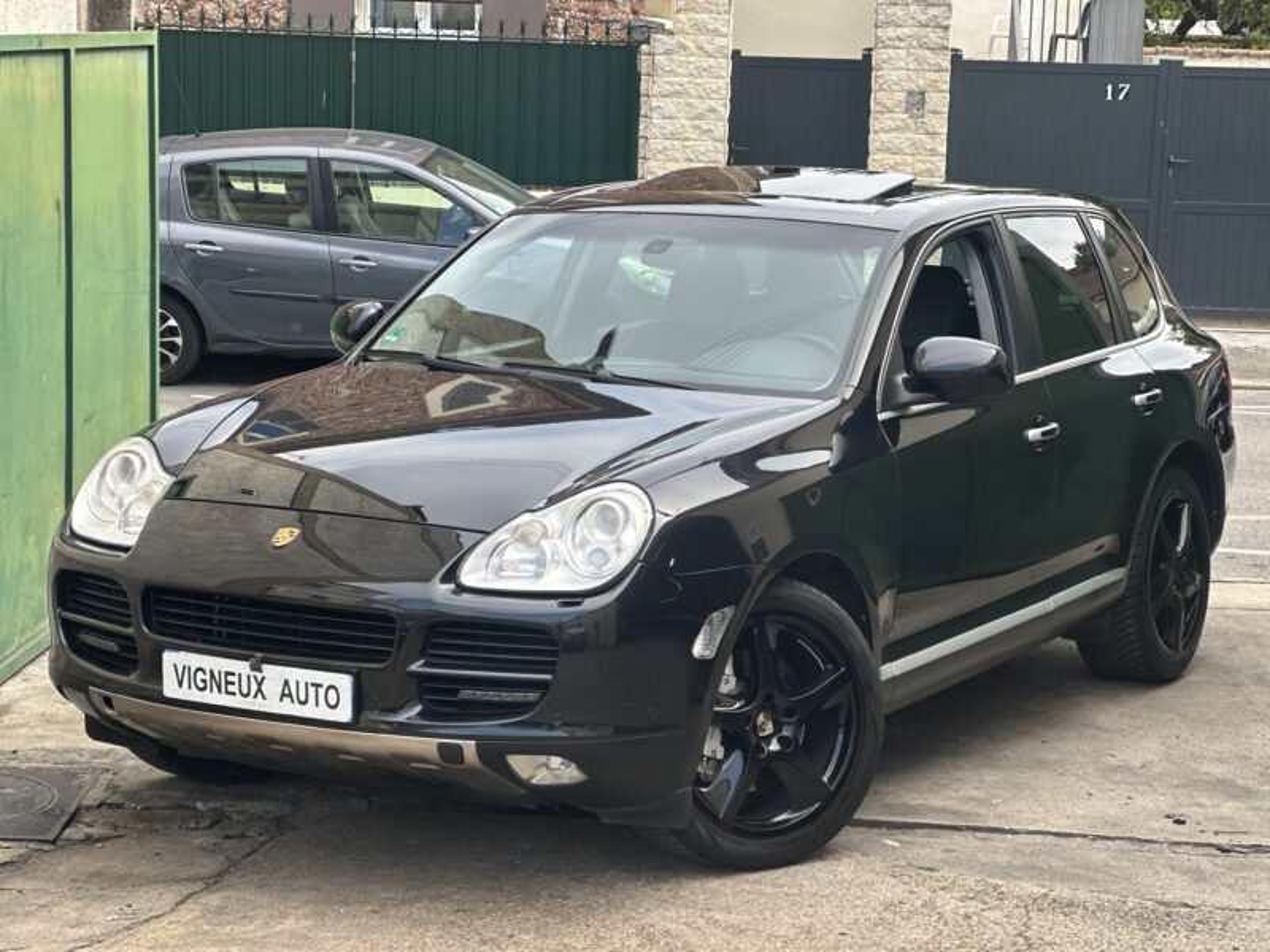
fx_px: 2825
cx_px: 635
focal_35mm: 77
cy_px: 476
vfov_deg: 19.1
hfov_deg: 25.3
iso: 20
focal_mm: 9
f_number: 2.8
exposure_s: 1/128
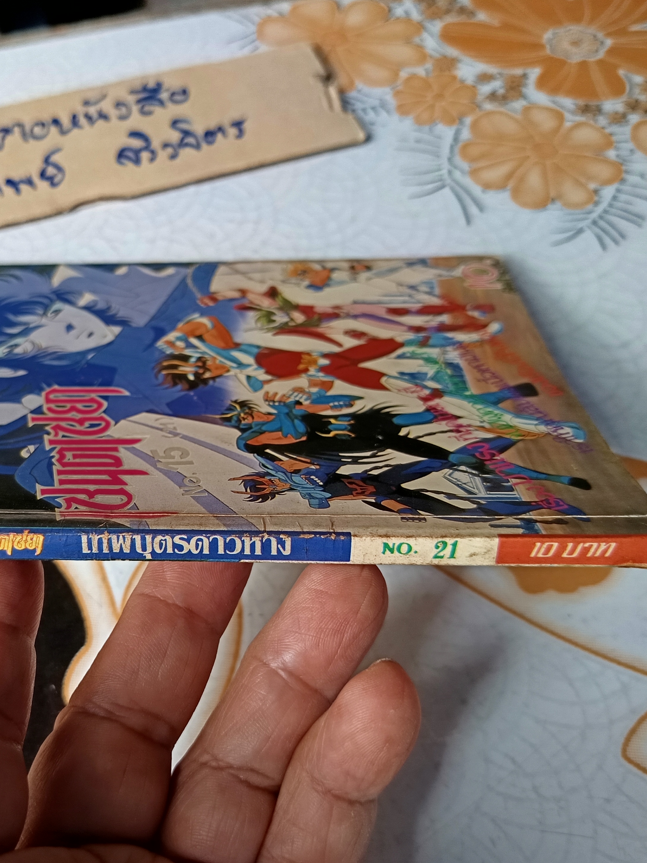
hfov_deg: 42.1
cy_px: 444
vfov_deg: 55.3
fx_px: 822
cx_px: 194
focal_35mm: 33
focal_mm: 5.31
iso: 165
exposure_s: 1/50
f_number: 1.7
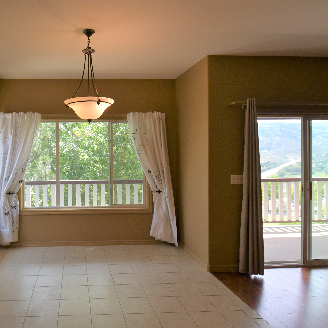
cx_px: 86
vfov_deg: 62.9
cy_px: 159
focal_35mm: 25
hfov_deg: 59.9
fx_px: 268
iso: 1100
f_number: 8
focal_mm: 13
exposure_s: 1/250
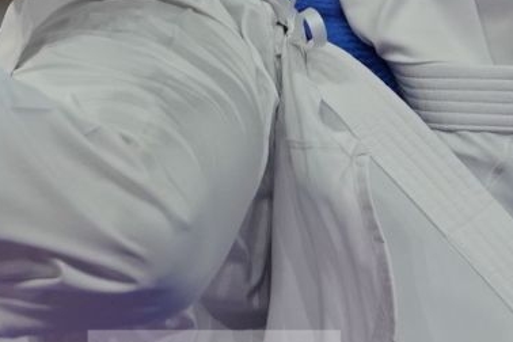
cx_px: 214
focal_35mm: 1220
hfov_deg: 1.7
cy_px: -28
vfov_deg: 1.1
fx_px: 17384
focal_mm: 171
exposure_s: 1/1000
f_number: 2.8
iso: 1000
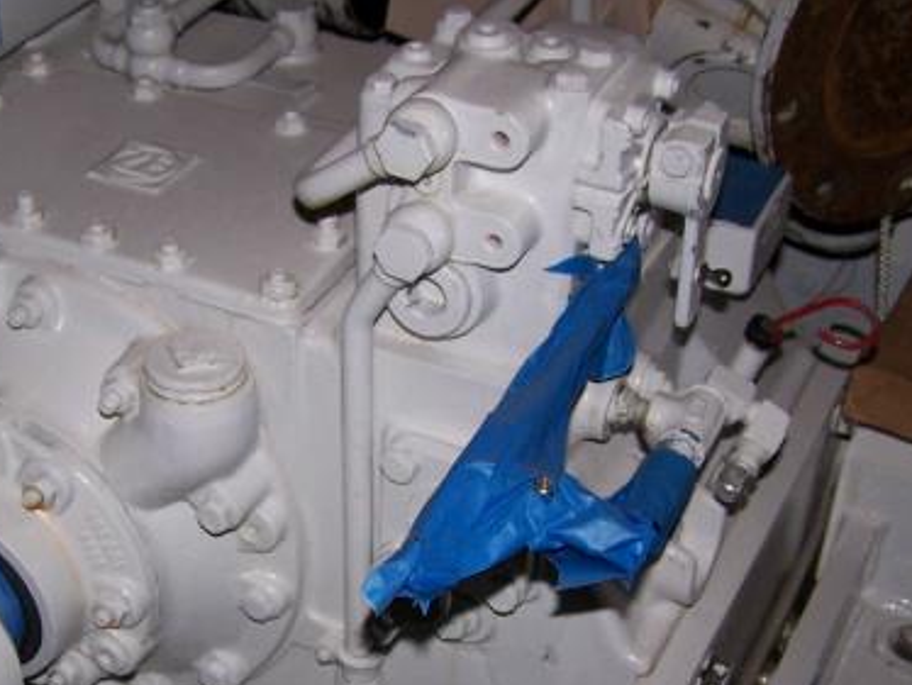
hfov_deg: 29.4
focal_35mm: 65
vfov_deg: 22.5
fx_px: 1714
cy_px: 463
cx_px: 237
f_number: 2.8
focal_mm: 6.3
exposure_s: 1/60
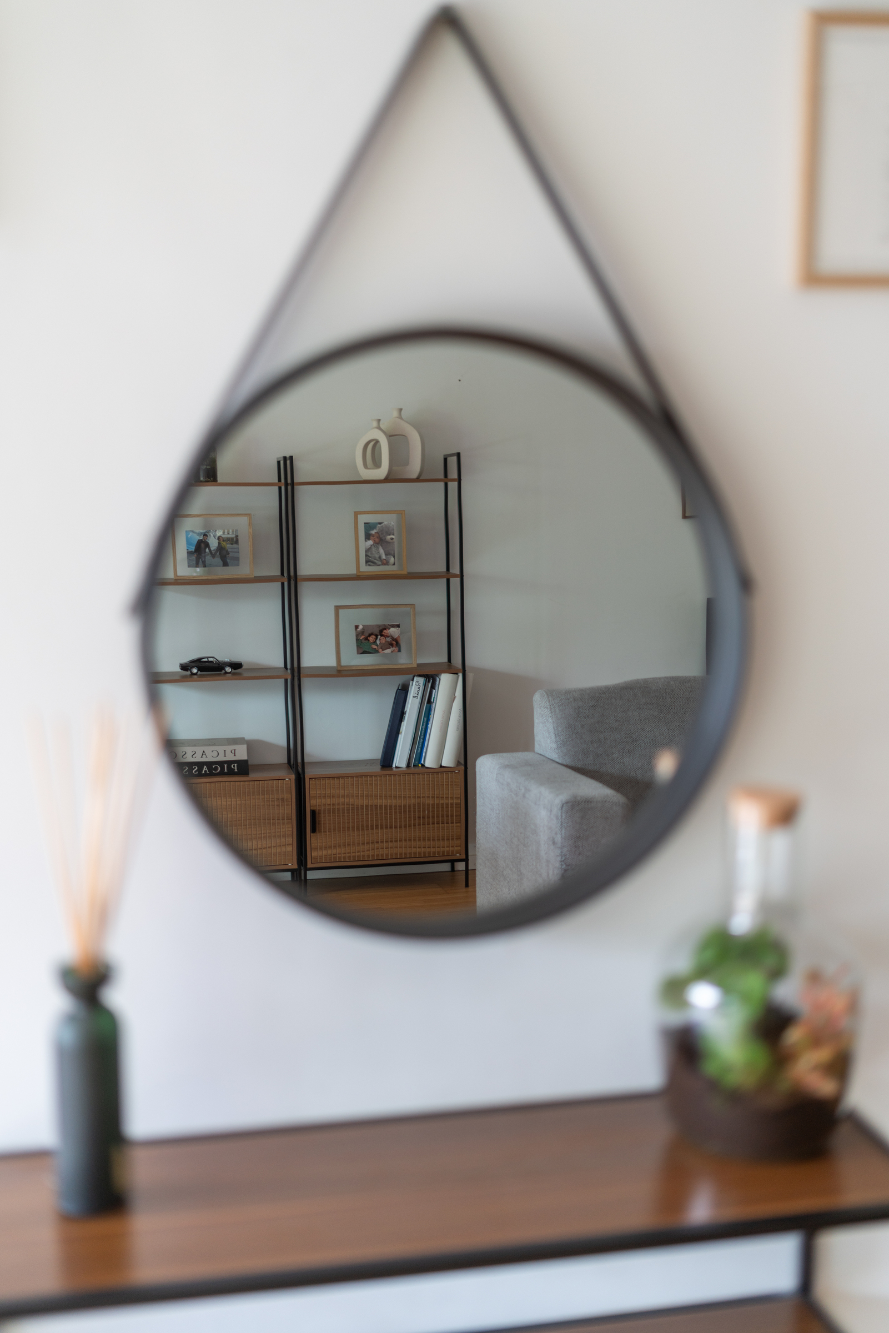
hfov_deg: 27.0
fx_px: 1851
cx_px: 444
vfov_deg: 39.6
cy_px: 666
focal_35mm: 50
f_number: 1.8
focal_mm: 50
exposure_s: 1/200
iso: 250
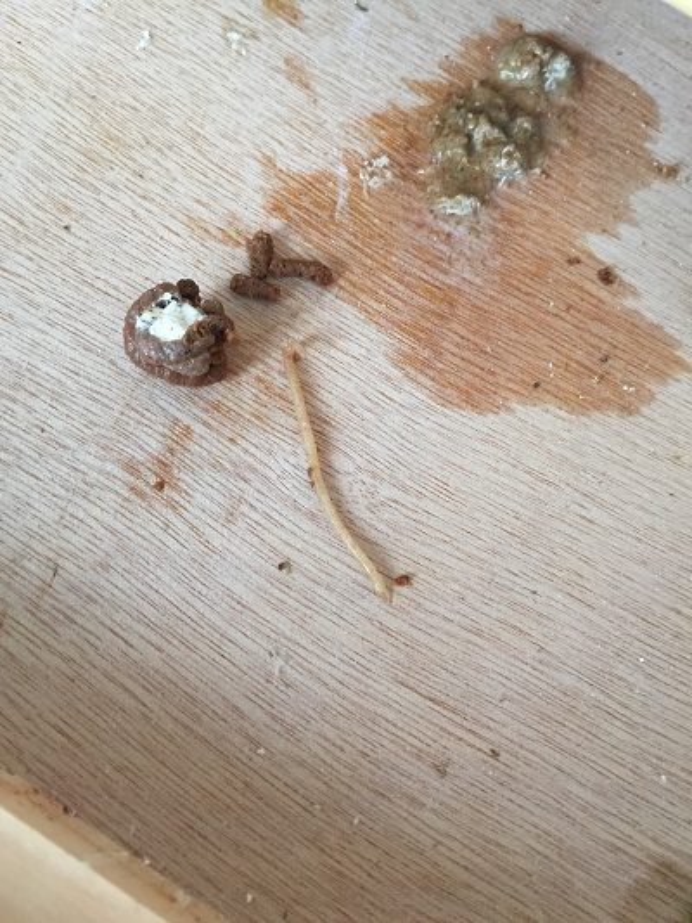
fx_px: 773
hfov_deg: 48.2
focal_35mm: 29
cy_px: 462
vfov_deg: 61.6
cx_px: 346
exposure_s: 1/17
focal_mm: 4.15
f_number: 2.2
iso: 100
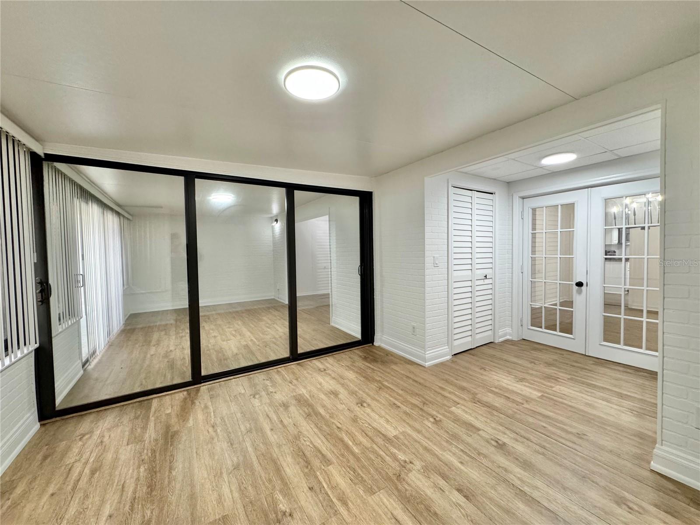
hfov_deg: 102.1
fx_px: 283
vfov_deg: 85.7
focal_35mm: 14
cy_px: 262
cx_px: 350
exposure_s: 1/120
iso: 320
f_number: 2.2
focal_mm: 2.22
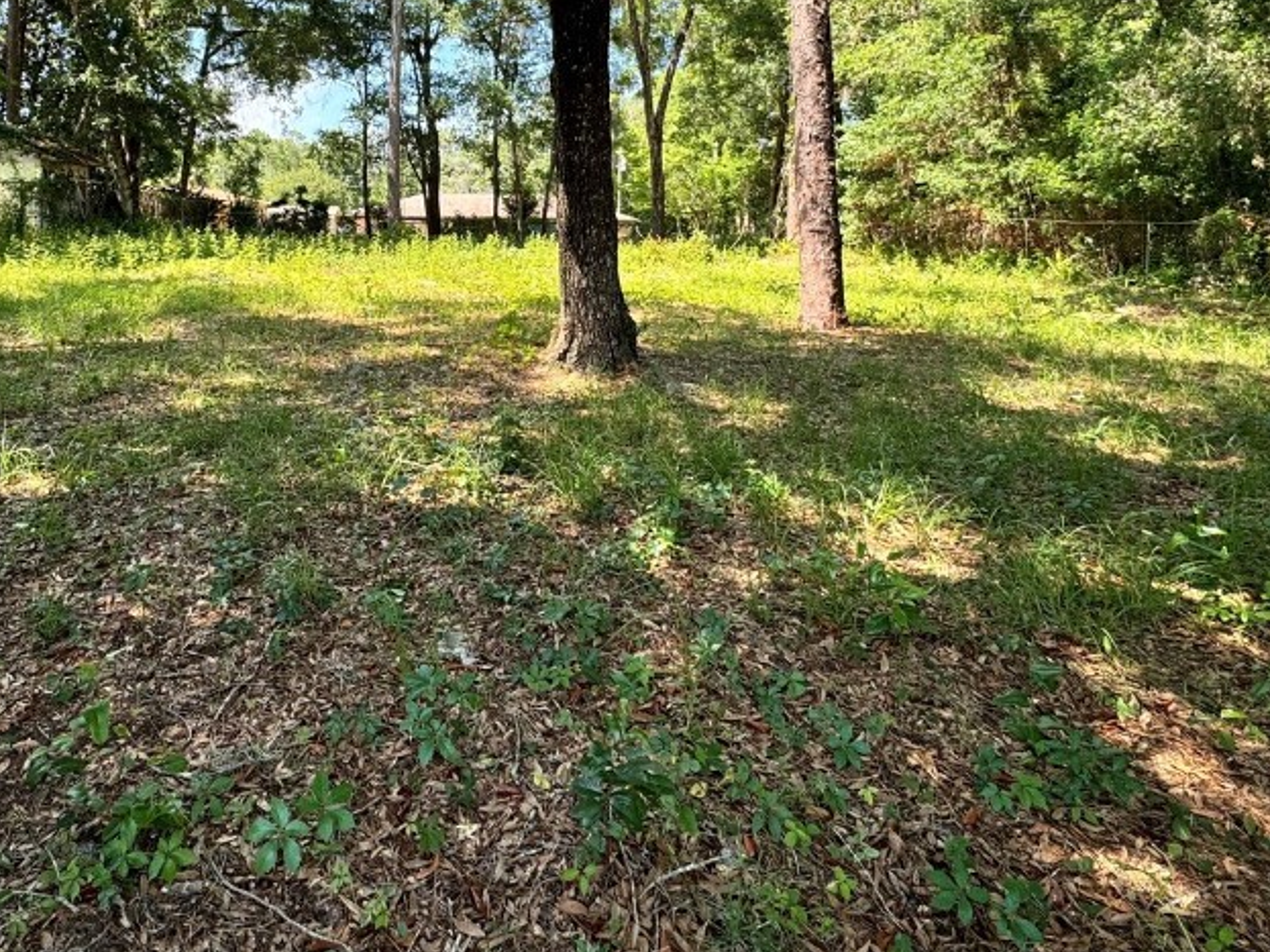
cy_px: 210
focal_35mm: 23
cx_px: 471
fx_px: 844
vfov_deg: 55.3
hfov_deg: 72.6
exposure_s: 1/297
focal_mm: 2.22
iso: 40
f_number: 2.2
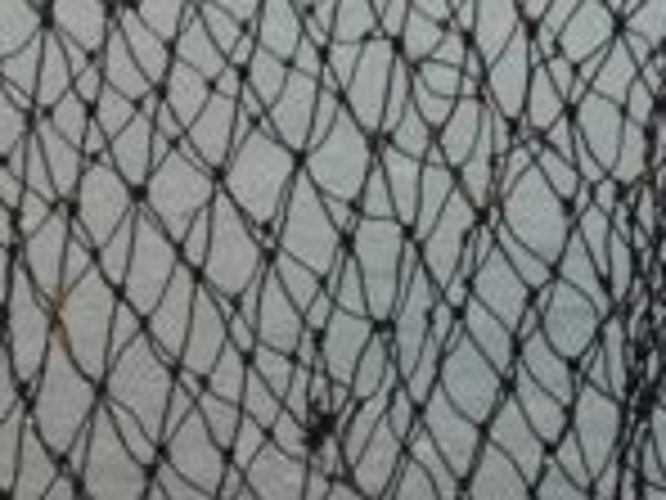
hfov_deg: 8.5
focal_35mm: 232
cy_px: 137
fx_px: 4464
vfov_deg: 6.4
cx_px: 225
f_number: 2.4
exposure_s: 1/120
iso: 64
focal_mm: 4.28
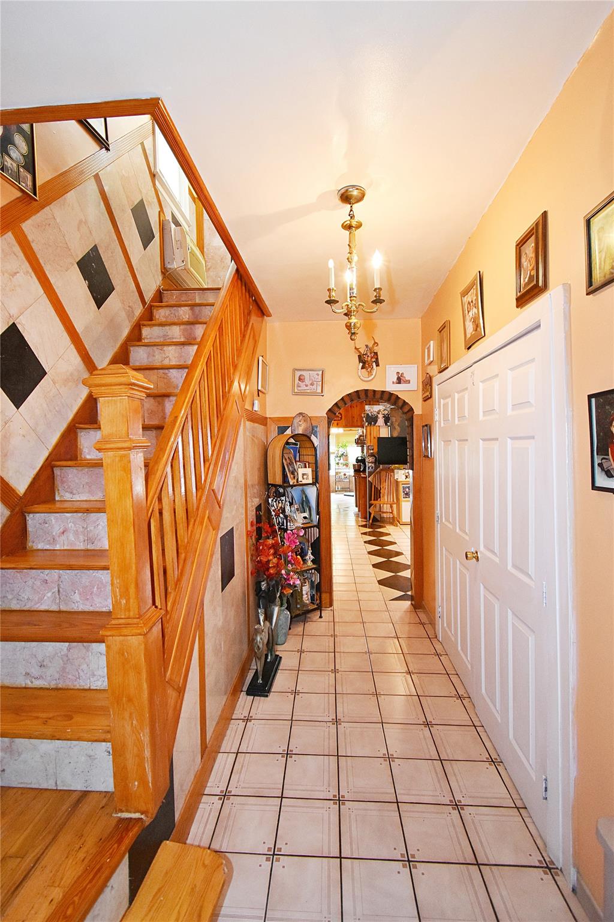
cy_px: 461
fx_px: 384
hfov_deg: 77.3
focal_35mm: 15
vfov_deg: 100.4
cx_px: 307
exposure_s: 1/60
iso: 1100
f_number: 4.5
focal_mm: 10
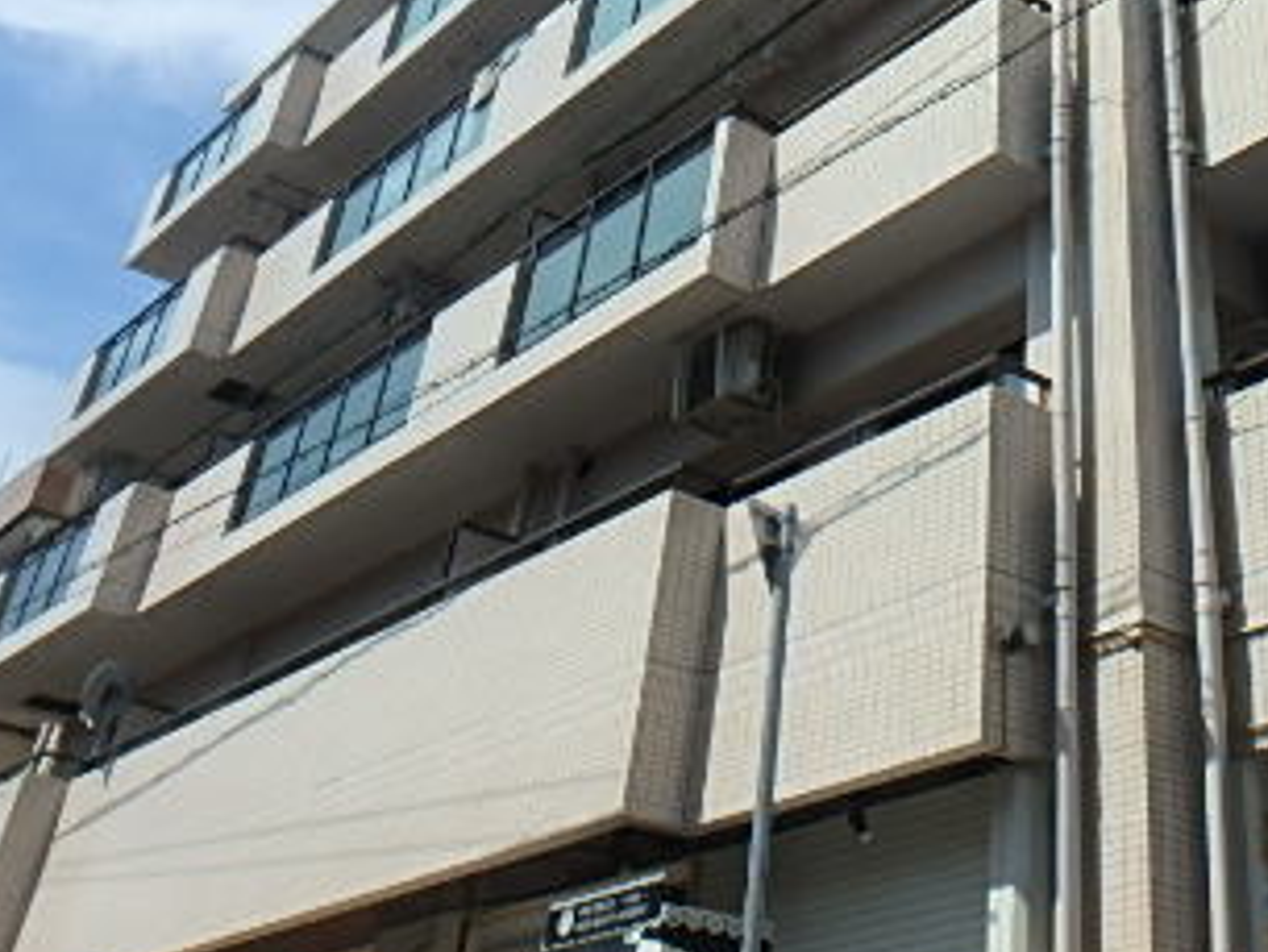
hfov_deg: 40.8
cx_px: 1048
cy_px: 12
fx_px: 1612
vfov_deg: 30.7
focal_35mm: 44
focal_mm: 3.7
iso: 125
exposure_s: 1/640
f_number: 6
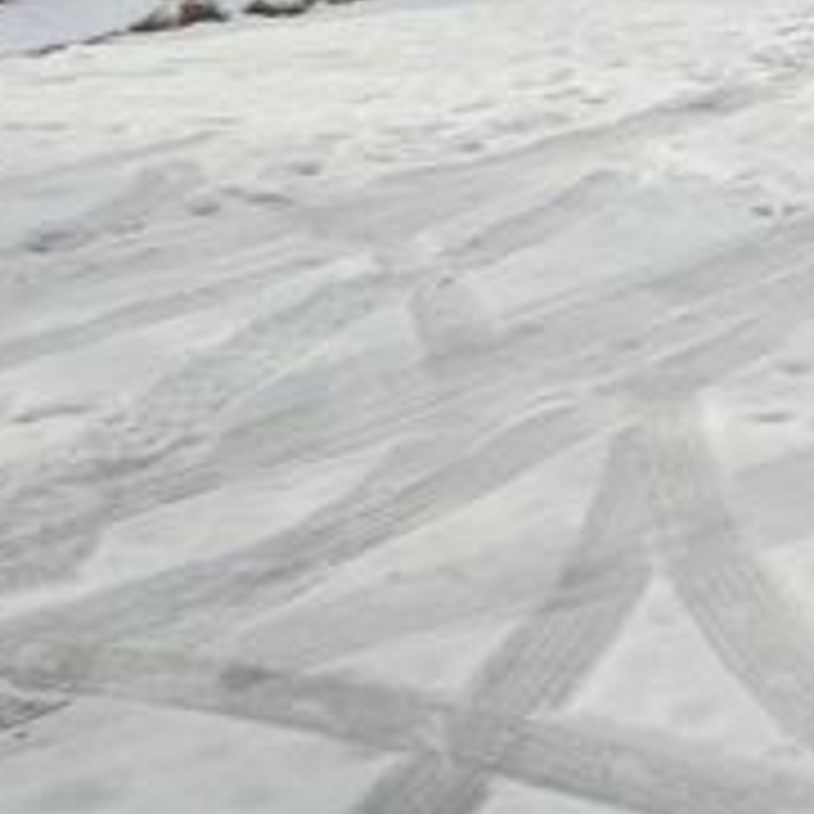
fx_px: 1995
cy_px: -376
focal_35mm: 75
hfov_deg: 21.9
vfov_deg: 20.1
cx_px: 877
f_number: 1.8
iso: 25
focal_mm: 5.4
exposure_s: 1/1672
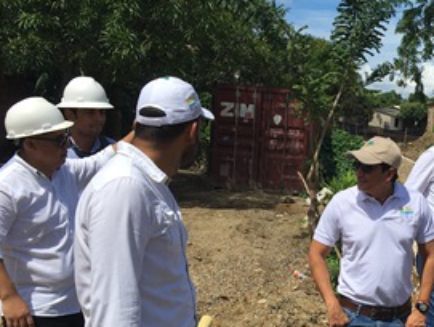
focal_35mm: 57
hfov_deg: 32.5
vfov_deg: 25.5
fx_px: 716
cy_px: 228
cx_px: 366
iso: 25
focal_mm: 4.15
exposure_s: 1/2404
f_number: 2.2
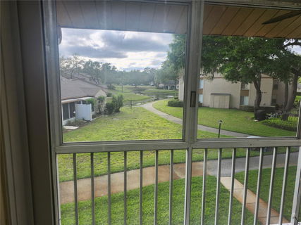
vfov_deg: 58.9
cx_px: 150
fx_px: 200
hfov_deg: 73.9
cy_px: 112
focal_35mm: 23
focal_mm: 5.54
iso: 25
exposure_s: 1/286
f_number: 1.8
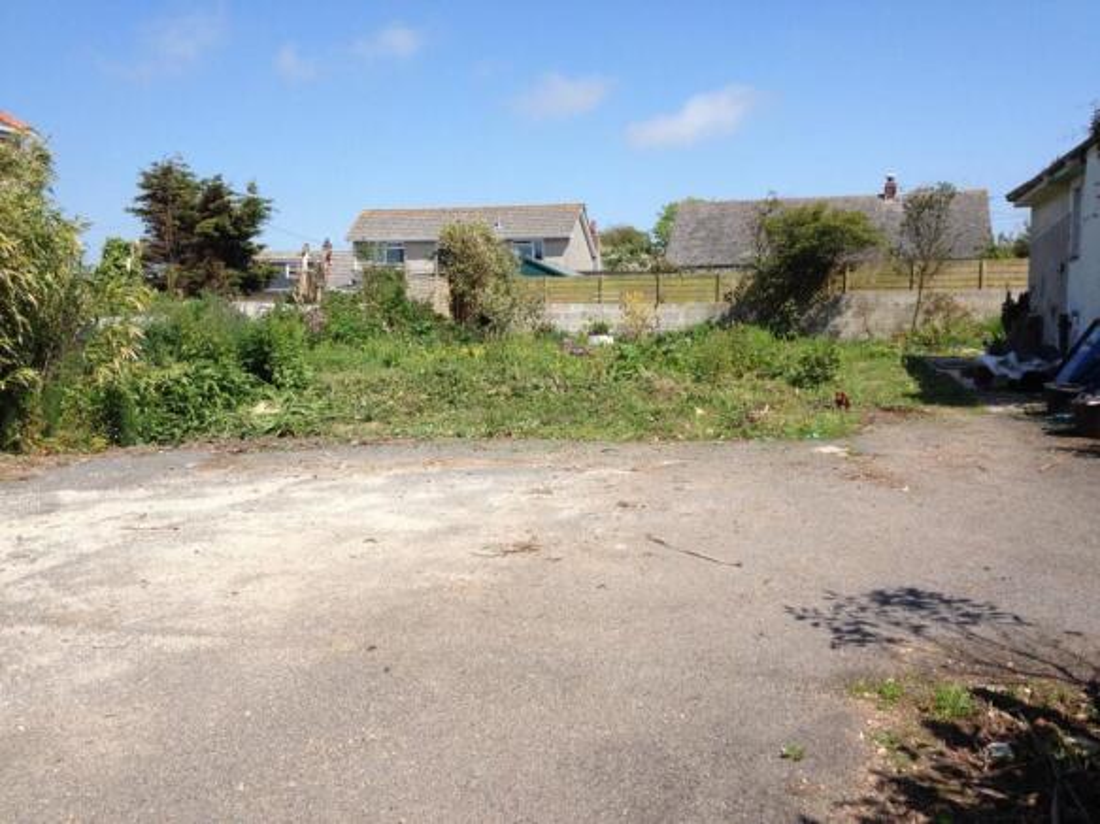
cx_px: 550
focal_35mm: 35
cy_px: 412
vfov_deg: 40.7
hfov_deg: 52.6
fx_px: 1112
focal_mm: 4.28
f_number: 2.4
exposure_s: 1/1727
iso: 50
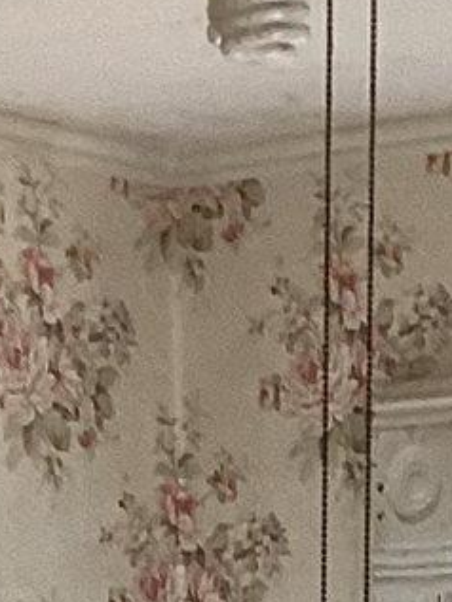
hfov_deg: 6.6
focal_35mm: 225
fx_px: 3915
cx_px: 308
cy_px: 1189
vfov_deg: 8.4
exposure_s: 1/120
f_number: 2.4
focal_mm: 3.3
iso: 80
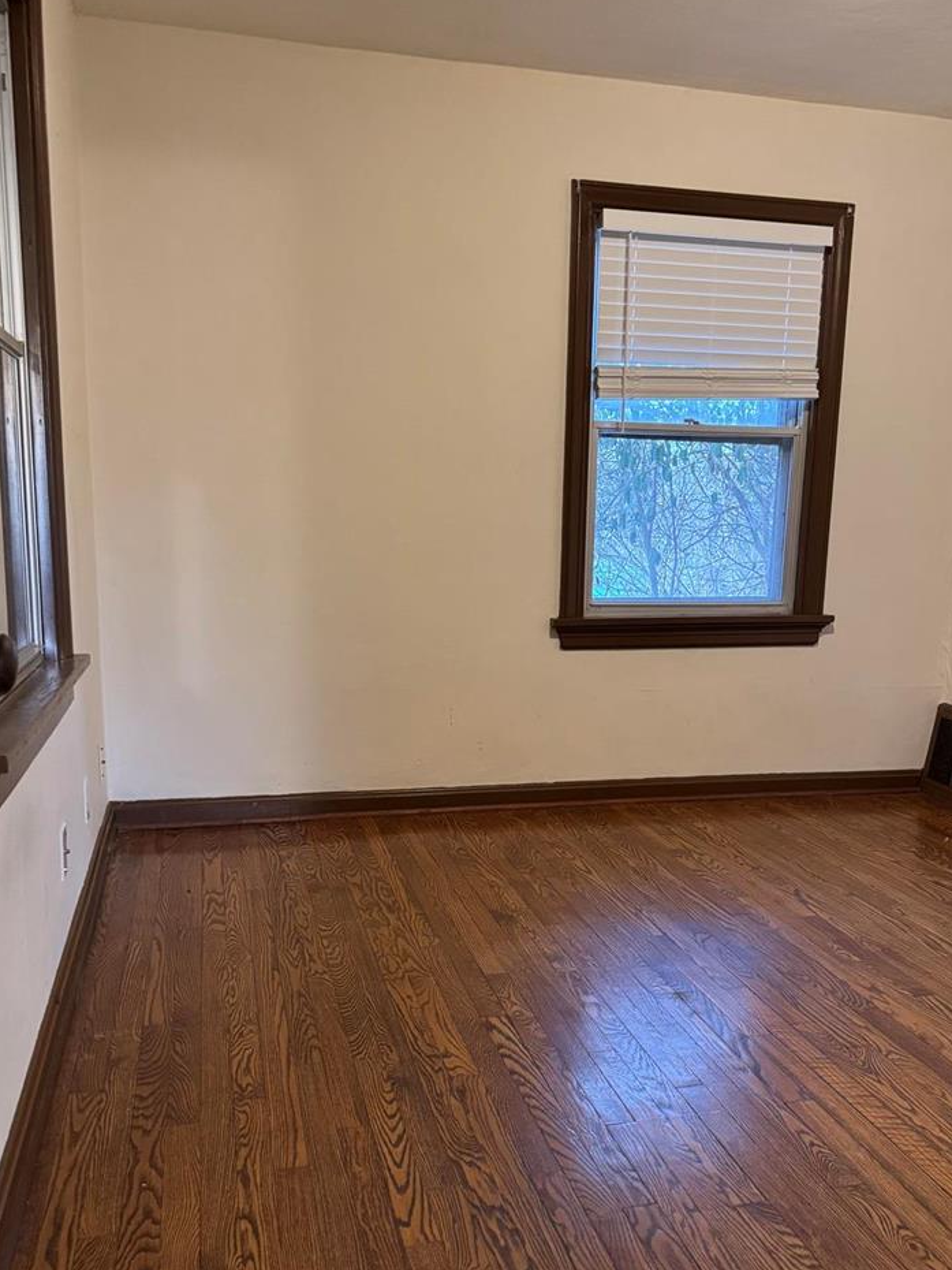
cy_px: 737
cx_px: 501
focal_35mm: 31
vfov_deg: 58.0
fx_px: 1136
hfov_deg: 45.4
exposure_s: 1/60
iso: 640
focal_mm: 6.76
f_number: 1.78
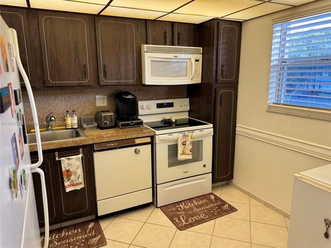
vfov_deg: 56.8
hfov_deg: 71.6
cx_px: 166
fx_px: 229
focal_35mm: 24
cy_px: 124
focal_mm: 6.76
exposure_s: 1/120
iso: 200
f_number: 1.78
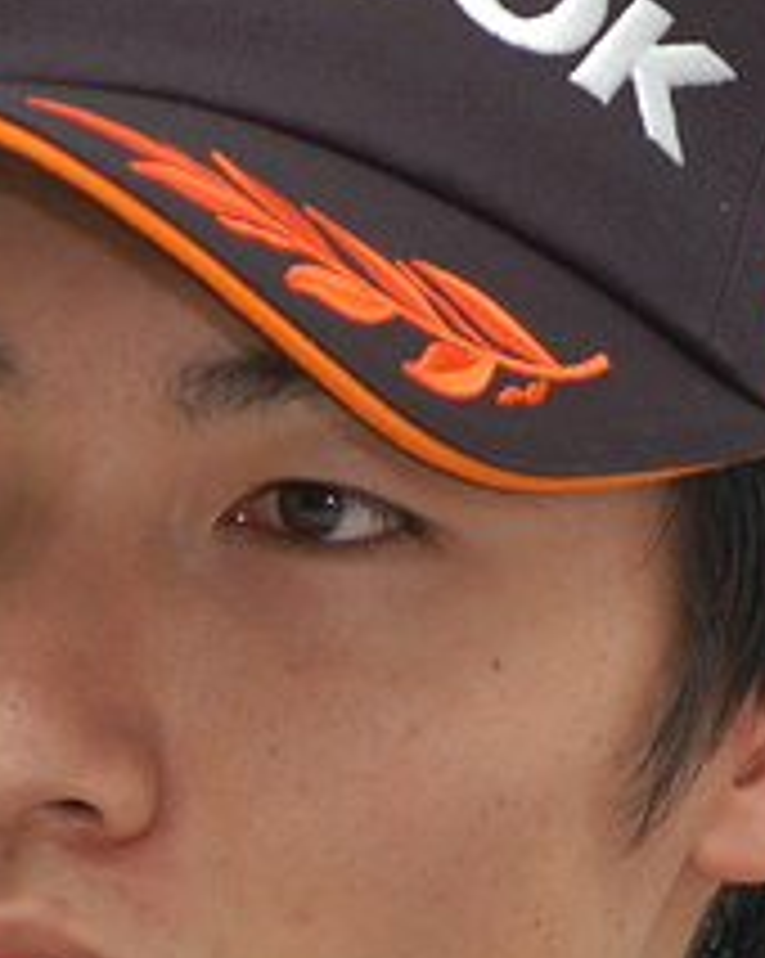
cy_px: 693
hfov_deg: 2.2
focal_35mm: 715
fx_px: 20264
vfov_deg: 2.7
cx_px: 144
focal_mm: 150
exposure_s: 1/60
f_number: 8
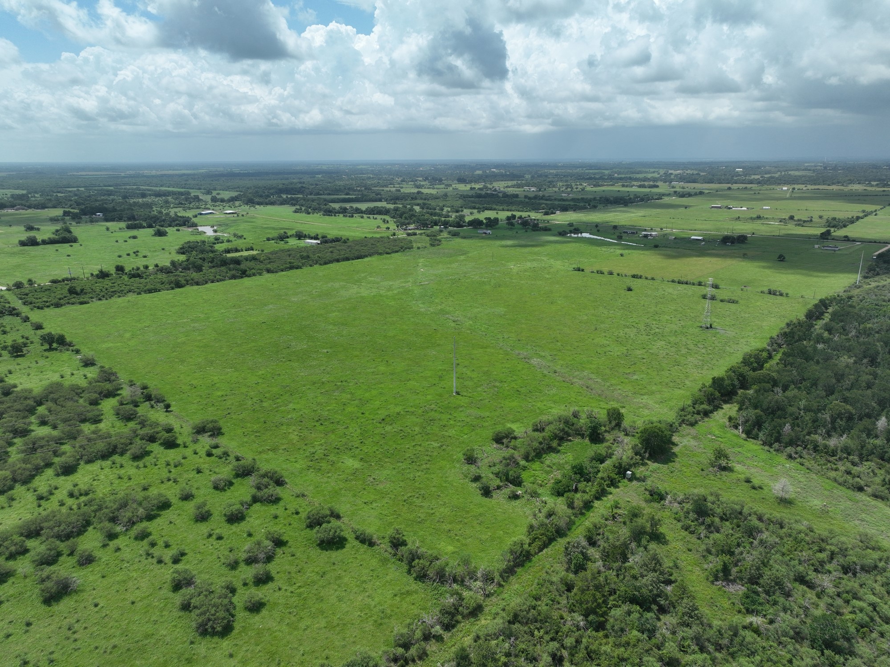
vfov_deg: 56.8
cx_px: 445
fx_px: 617
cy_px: 334
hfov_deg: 71.6
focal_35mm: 24
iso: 100
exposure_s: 1/2500
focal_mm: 12.29
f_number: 2.8
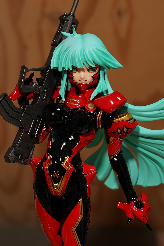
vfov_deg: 19.5
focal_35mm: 105
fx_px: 718
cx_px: 82
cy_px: 123
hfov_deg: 13.0
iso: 100
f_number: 11
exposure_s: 1/1.6
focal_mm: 70
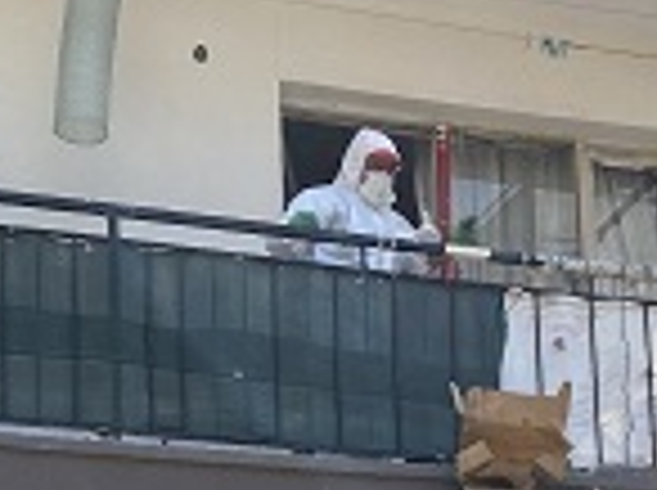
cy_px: 701
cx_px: 428
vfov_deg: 13.1
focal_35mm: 107
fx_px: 2027
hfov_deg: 18.4
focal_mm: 4.25
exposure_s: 1/1170
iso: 32
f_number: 1.8
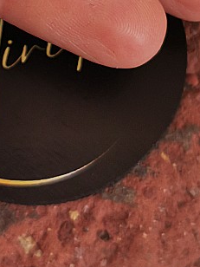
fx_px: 963
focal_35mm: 125
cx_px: -17
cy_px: -16
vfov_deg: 15.4
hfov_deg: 11.7
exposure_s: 1/100
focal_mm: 5.56
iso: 125
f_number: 1.6
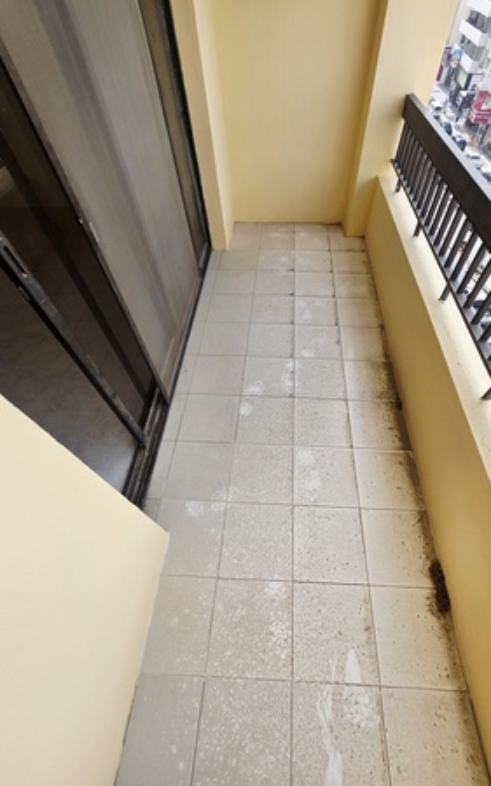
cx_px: 270
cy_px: 396
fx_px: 300
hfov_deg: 78.4
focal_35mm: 14
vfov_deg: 105.3
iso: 40
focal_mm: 2.2
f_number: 1.9
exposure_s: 1/667
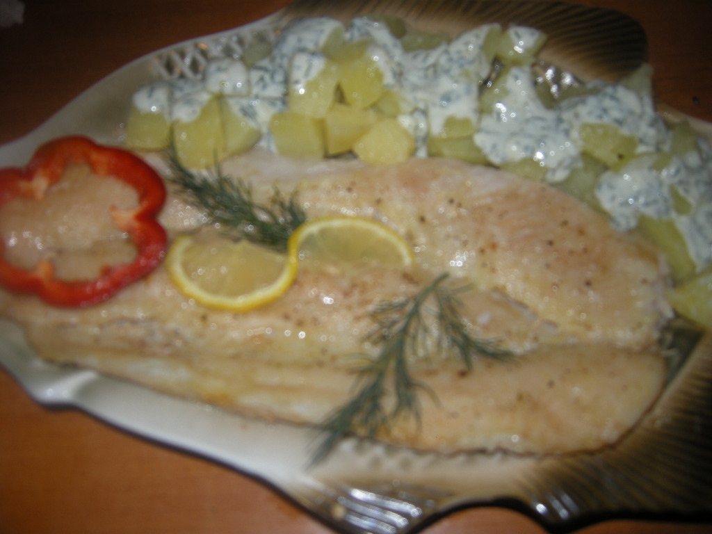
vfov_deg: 40.7
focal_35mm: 35
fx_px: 720
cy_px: 267
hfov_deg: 52.6
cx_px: 356
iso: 64
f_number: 2.7
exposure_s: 1/60
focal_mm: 7.5
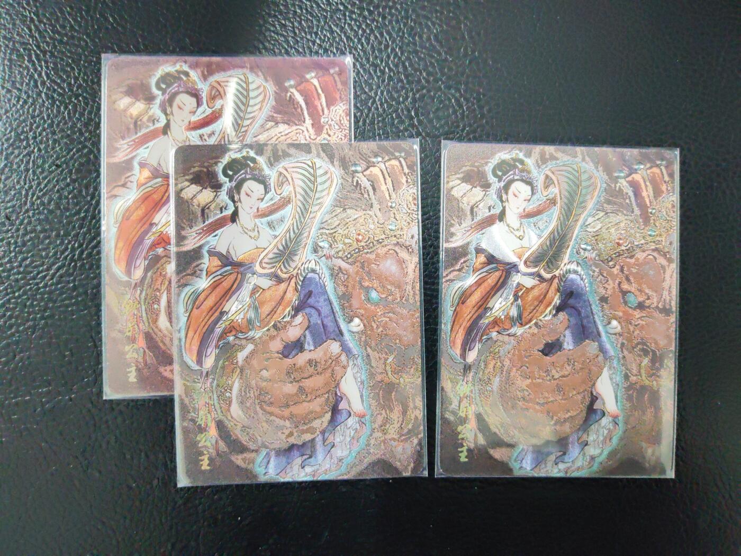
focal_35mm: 27
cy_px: 278
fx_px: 578
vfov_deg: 51.4
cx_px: 370
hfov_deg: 65.3
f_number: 1.8
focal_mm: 5.53
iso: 1600
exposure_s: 1/100
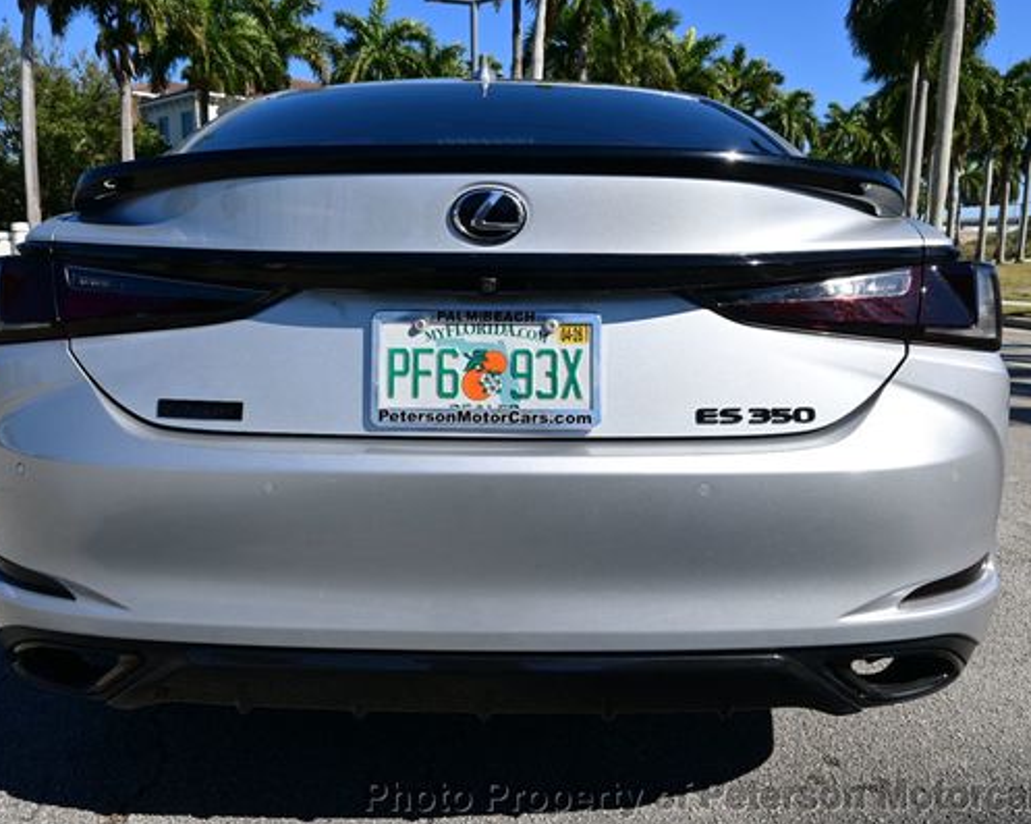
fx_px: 884
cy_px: 392
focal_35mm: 29
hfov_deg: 60.4
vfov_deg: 49.9
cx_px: 469
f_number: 8
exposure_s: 1/250
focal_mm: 16
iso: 100
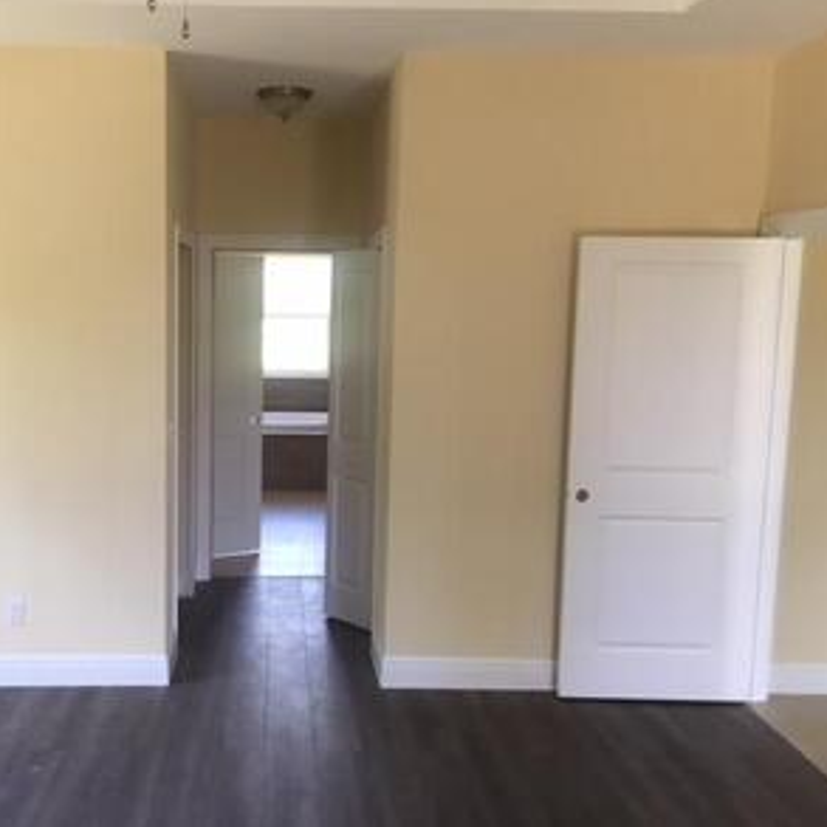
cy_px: 406
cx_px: 282
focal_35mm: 35
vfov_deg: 47.2
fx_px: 946
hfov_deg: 46.5
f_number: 2.2
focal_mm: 4.15
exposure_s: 1/30
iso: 40
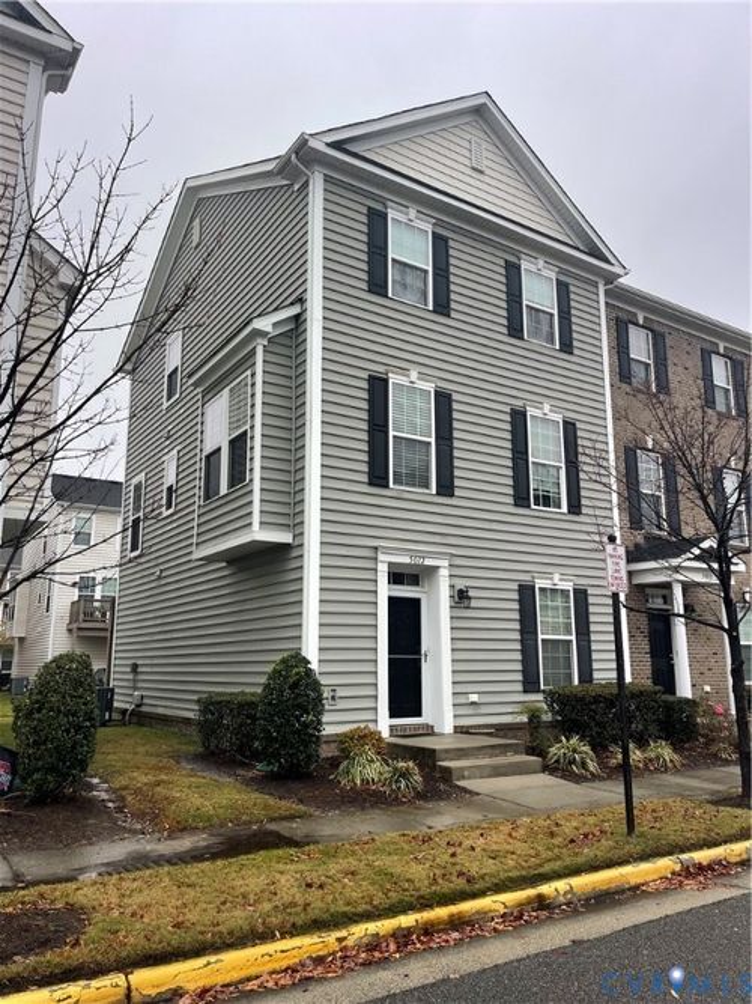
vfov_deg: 69.4
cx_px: 376
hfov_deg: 54.9
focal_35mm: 25
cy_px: 502
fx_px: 724
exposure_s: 1/129
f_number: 1.6
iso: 32
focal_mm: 5.1
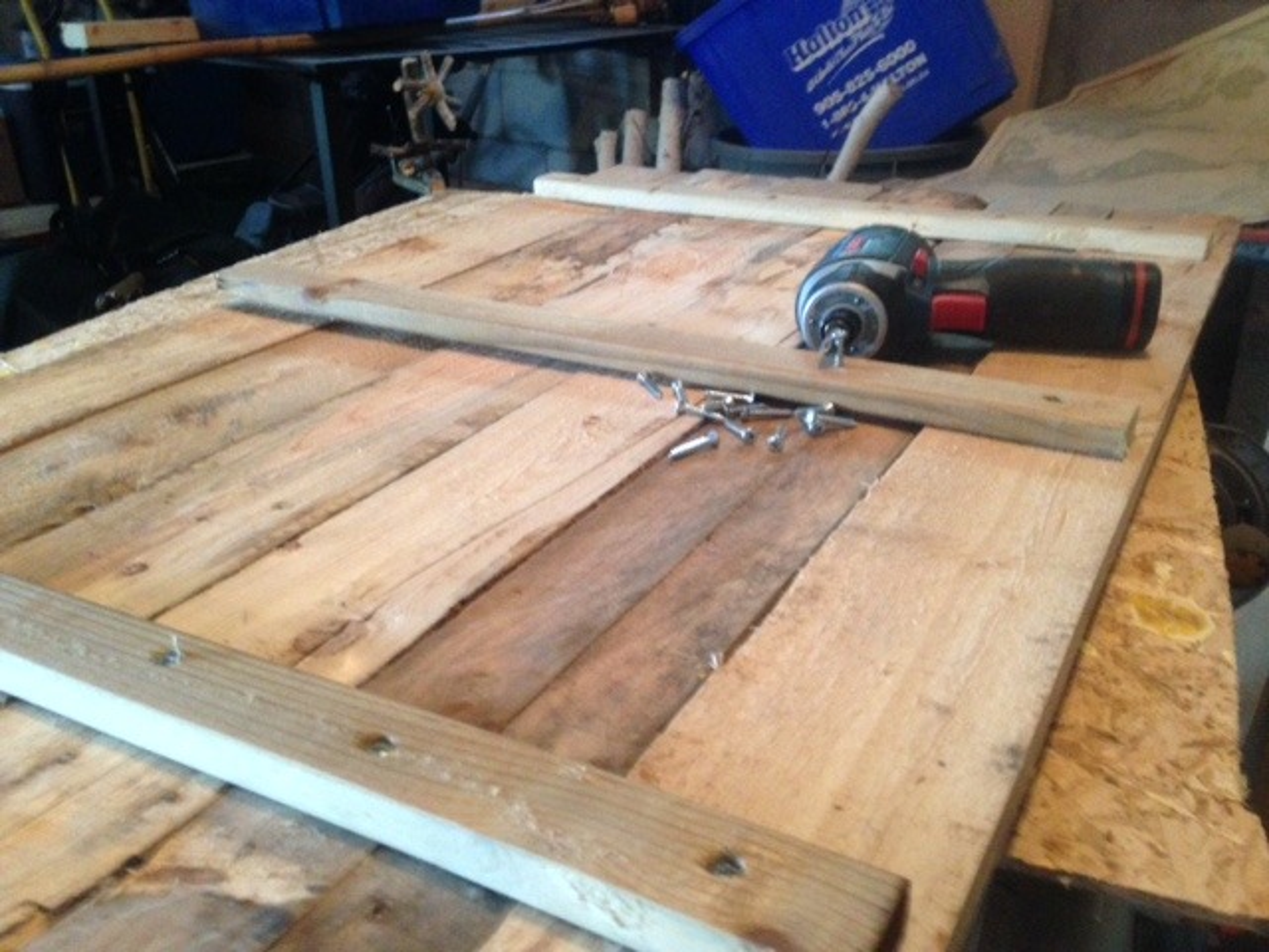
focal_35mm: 33
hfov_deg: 55.4
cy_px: 476
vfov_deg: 42.9
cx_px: 634
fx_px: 1210
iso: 400
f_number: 2.4
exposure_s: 1/15
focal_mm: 4.12
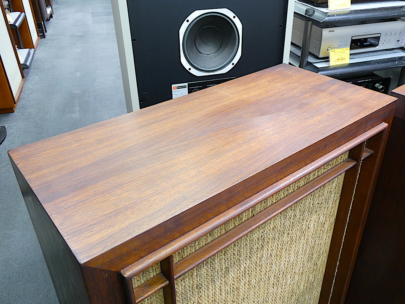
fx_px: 363
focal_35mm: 31
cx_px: 202
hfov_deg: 58.4
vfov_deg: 45.4
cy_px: 152
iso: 200
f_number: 3.5
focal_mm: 5.4
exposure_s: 1/5
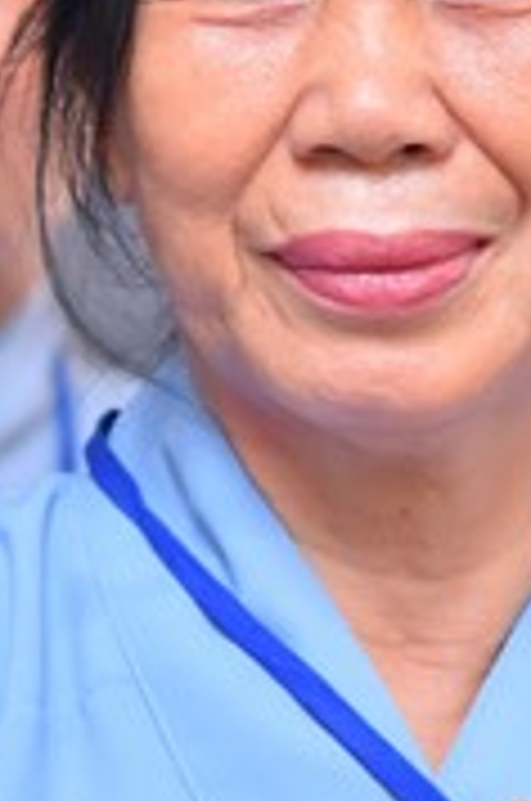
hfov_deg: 3.4
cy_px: 747
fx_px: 8928
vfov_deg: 5.1
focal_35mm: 402
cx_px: -97
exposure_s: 1/160
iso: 1000
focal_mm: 110
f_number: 5
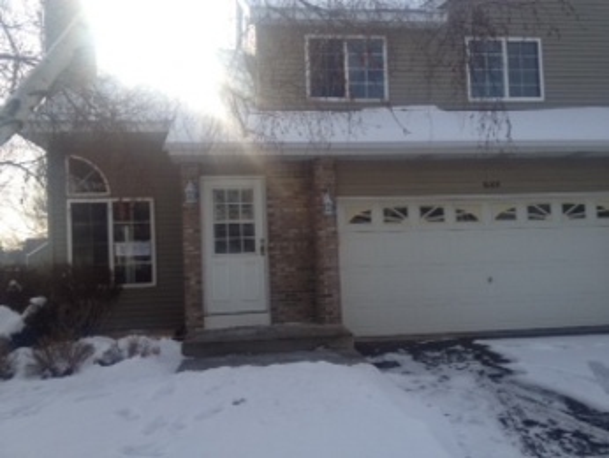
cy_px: 229
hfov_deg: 52.6
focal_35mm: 35
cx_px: 304
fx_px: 616
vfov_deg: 40.7
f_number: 2.4
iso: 50
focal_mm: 4.28
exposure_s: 1/1453
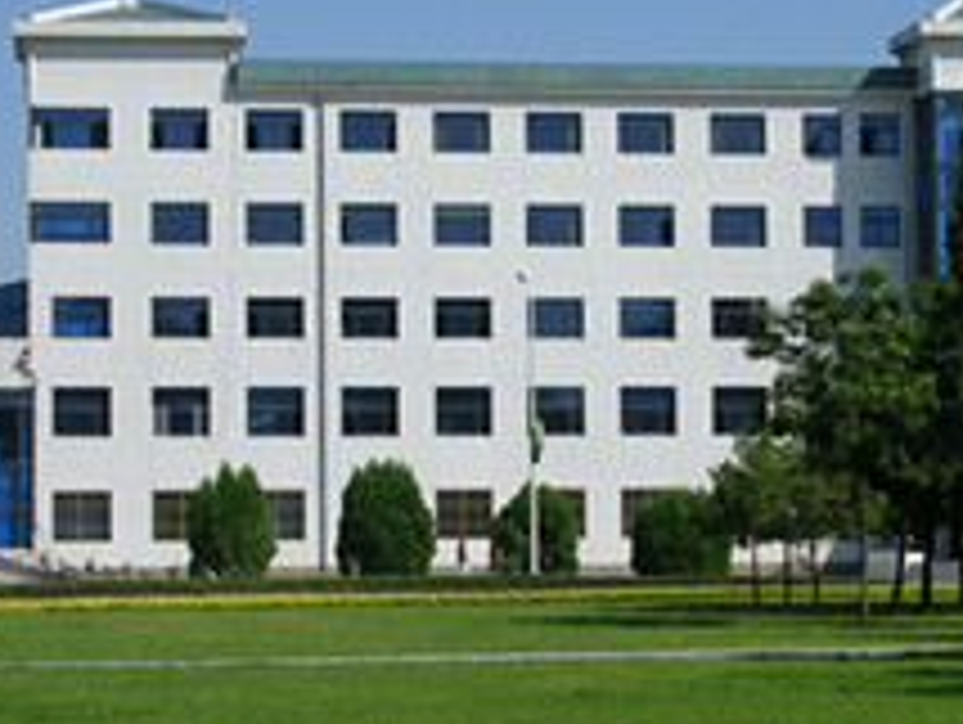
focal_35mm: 125
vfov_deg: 11.9
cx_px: 434
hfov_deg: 15.7
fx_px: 3481
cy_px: 454
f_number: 3.6
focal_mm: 10.2
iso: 50
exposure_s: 1/945
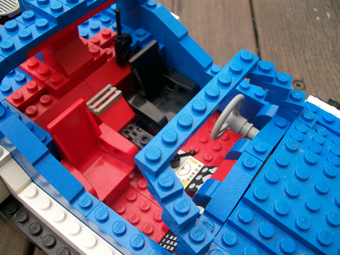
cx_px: 170
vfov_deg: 40.7
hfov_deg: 52.6
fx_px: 344
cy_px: 128
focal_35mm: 35
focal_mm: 5.8
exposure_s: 1/64.1
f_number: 2.8
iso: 80
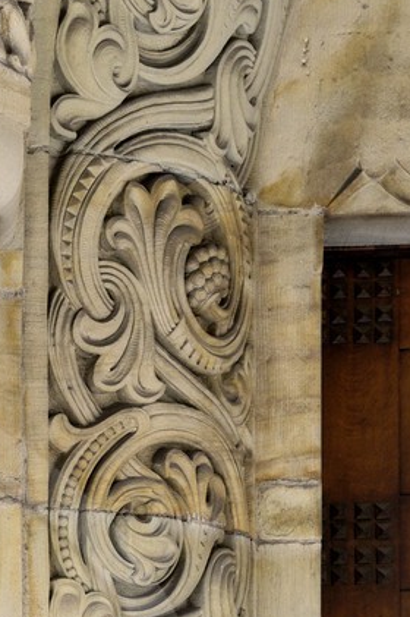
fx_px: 2601
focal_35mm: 152
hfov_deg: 8.8
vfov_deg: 13.0
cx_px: -227
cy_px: 825
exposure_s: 1/60
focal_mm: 40
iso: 400
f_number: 6.3
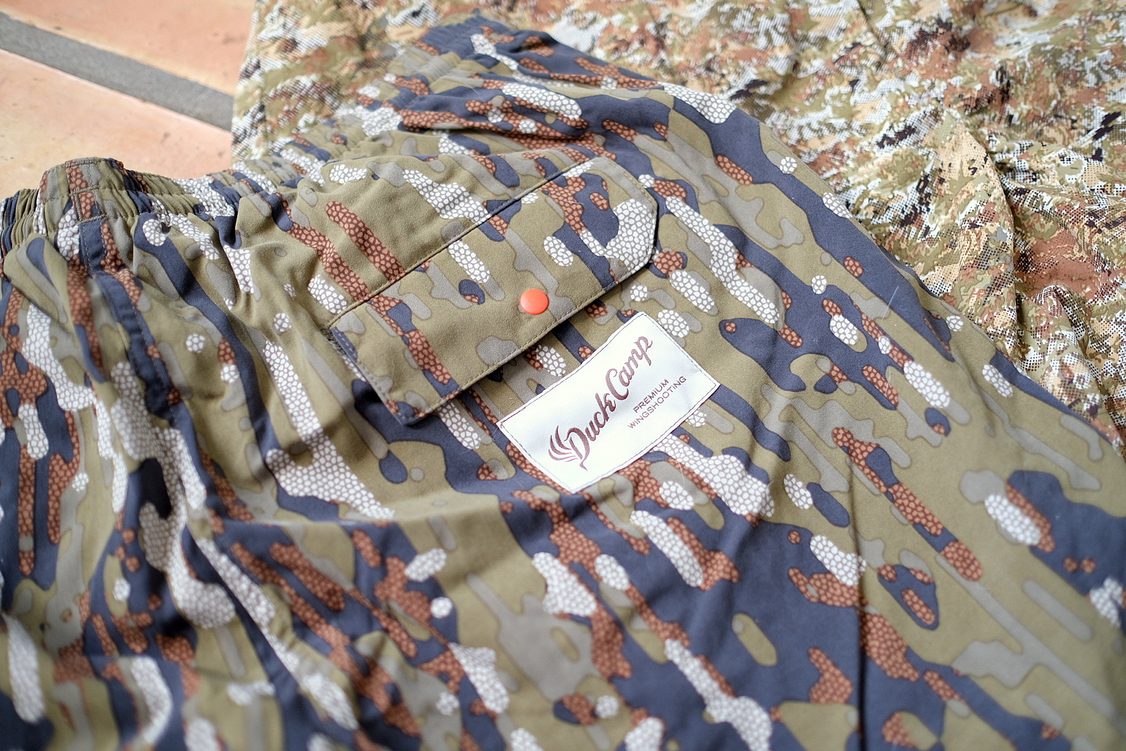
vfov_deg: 37.9
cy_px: 376
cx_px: 563
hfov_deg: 54.4
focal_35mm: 35
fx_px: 1095
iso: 500
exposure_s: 1/34
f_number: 1.4
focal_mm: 23
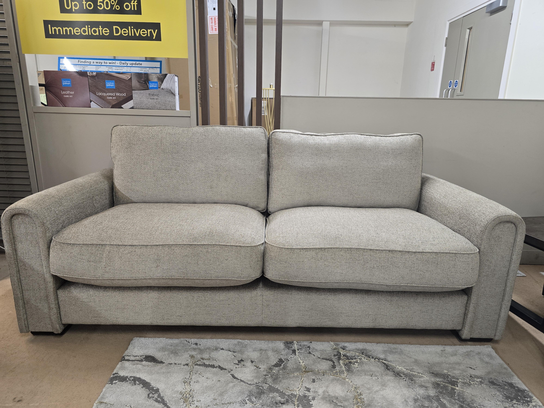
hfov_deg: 73.9
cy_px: 204
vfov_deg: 58.9
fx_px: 361
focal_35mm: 23
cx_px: 272
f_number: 1.7
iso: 320
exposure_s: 1/100
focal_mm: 6.3
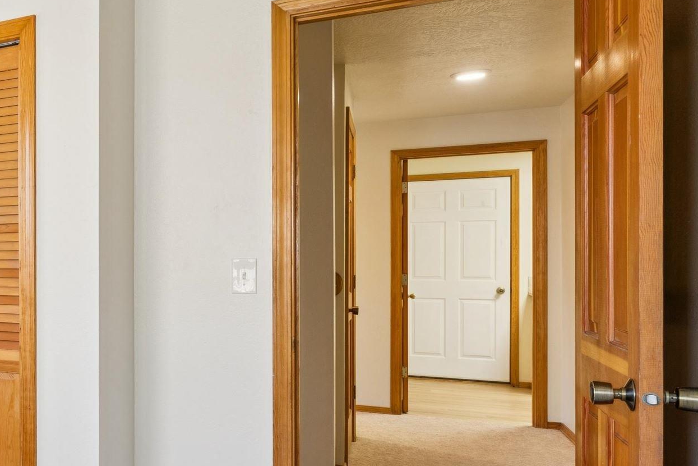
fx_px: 751
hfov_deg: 37.9
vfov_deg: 34.4
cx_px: -131
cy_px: 270
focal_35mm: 39
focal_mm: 15.7
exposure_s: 1/6
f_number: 13
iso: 400
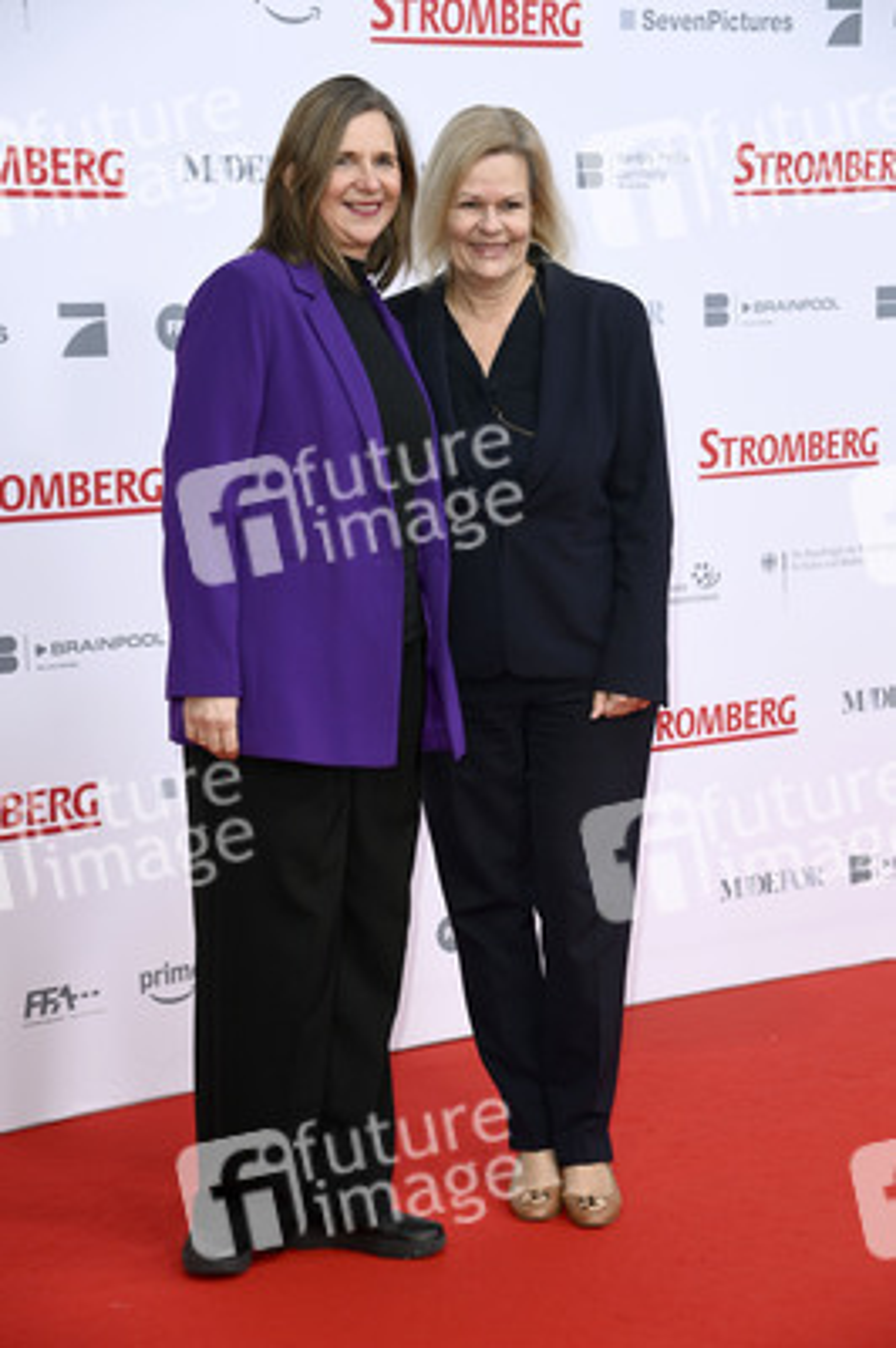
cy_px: 674
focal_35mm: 78
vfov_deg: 26.0
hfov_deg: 17.5
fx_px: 2917
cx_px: 448
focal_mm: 78
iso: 640
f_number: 5
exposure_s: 1/250
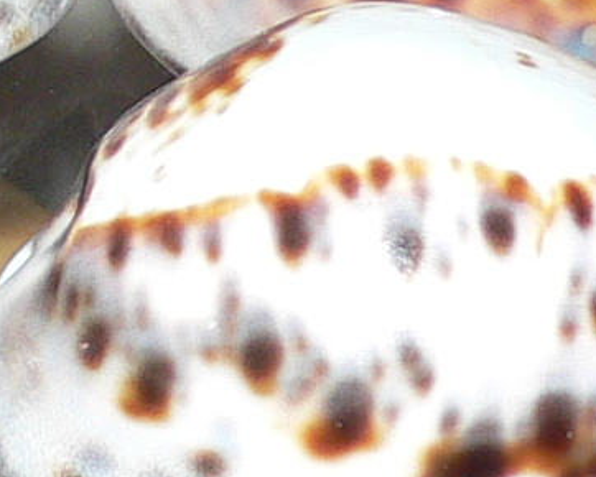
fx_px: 3353
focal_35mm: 190
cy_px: -459
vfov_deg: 7.8
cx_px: -13
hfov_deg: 10.1
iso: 100
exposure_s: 1/60
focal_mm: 4.6
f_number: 2.8
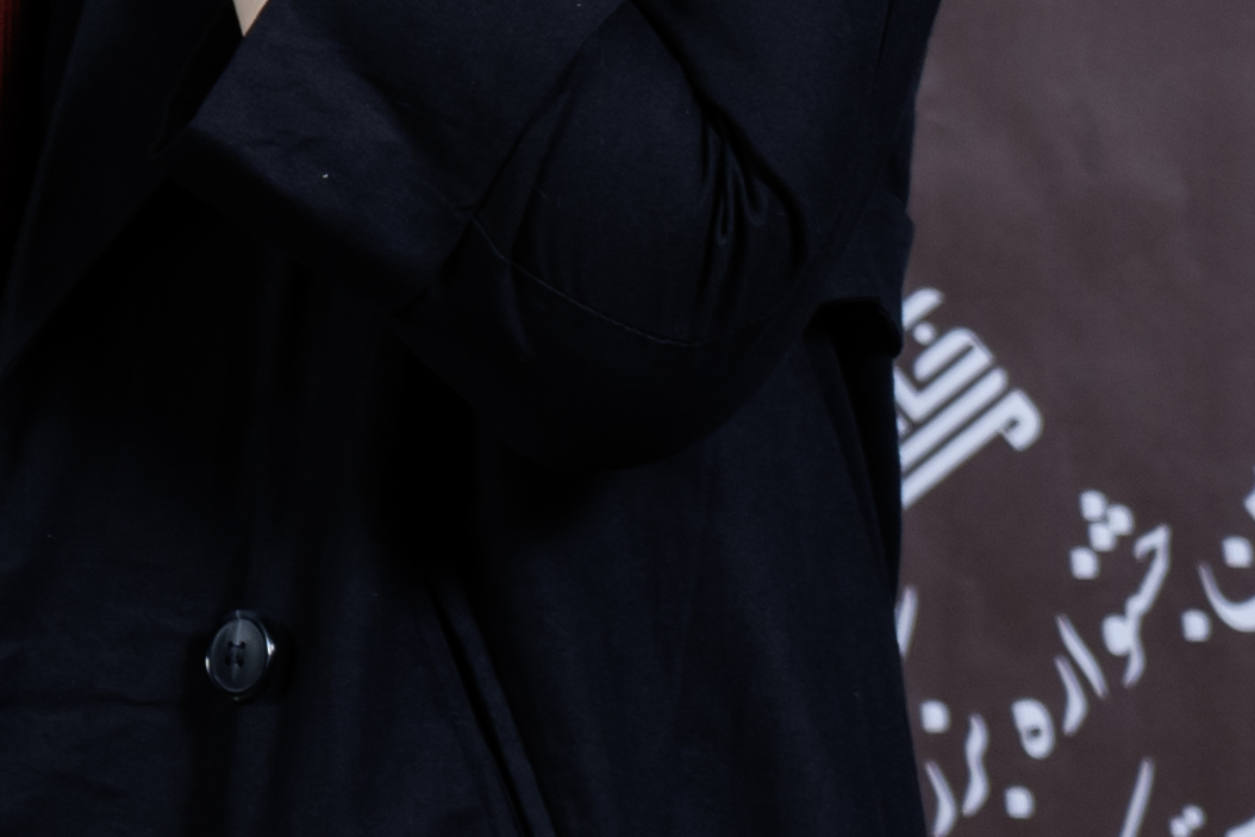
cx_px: -1005
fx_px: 12307
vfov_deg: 3.9
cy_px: -295
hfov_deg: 5.7
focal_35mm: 353
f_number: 4
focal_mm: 62
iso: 320
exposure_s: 1/125
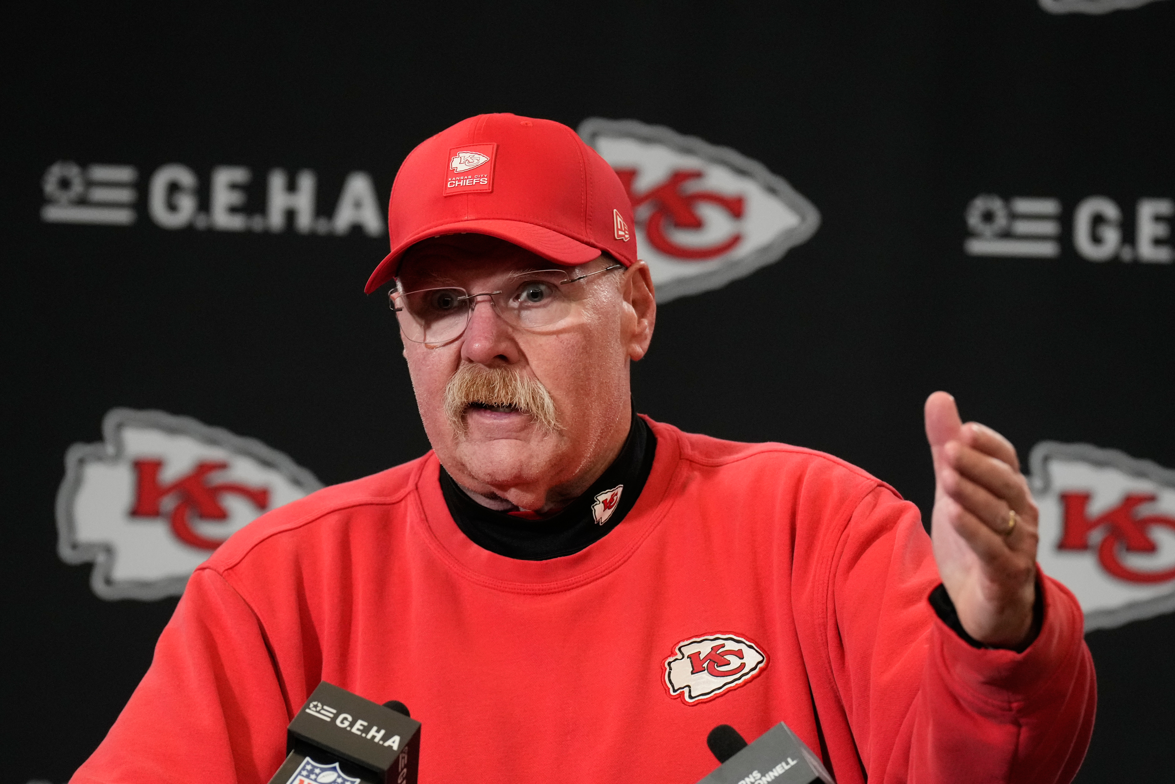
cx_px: 588
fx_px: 9791
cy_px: 392
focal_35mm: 300
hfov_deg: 6.9
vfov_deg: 4.6
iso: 4000
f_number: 3.5
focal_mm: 200
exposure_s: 1/320
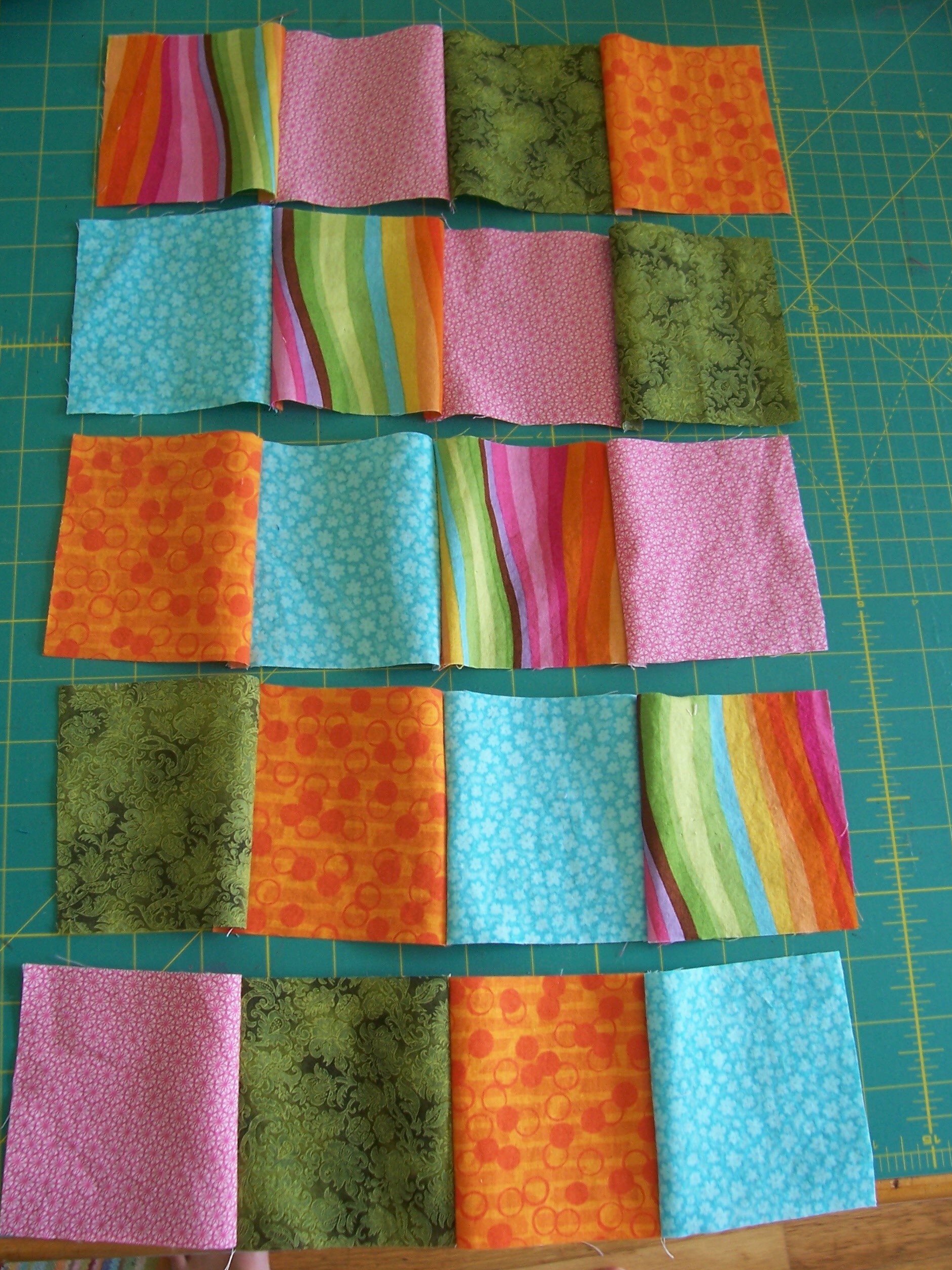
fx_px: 1283
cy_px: 646
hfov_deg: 40.7
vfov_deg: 52.6
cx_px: 465
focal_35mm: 35
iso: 80
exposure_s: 1/45
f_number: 2.7
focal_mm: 5.6
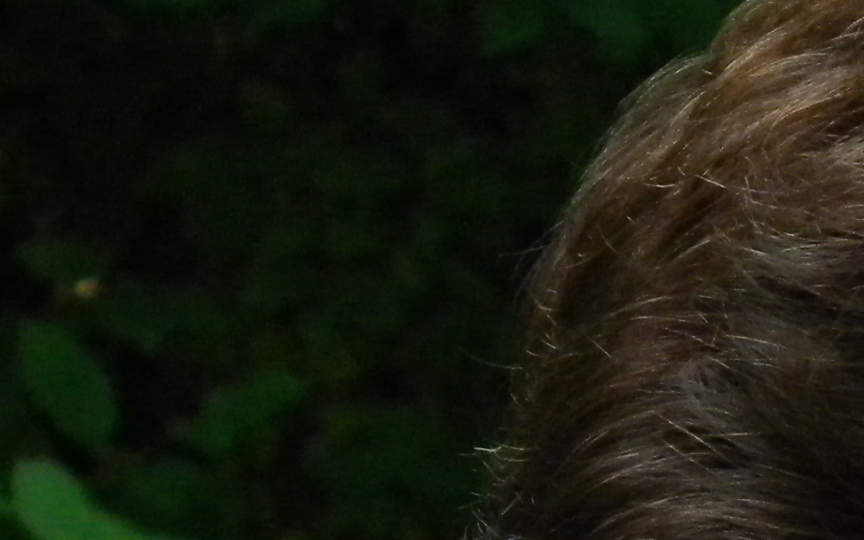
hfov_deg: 5.0
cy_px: 743
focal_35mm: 417
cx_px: 1427
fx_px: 9820
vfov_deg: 3.1
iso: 400
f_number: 4.7
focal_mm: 19
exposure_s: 1/177
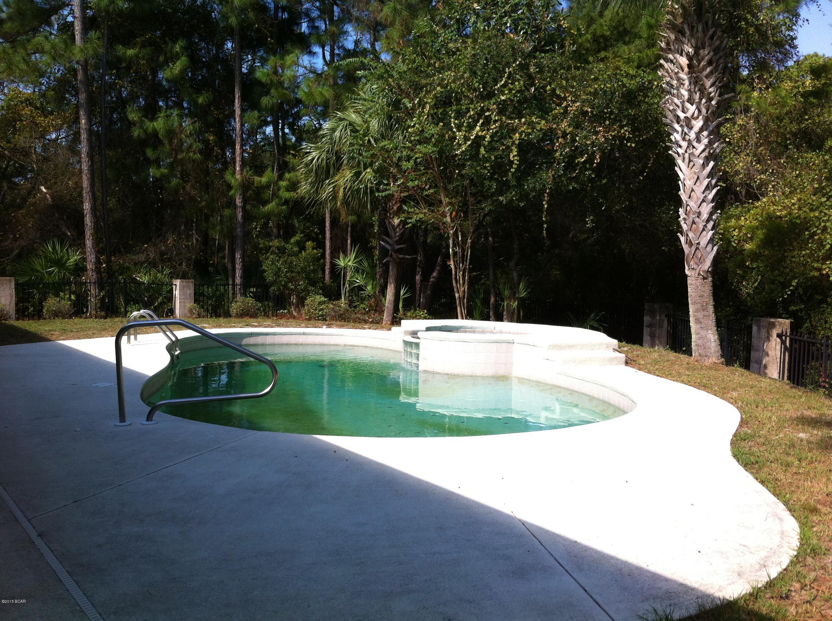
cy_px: 310
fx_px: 840
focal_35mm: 35
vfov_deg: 40.6
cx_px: 416
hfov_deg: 52.7
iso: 80
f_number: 2.8
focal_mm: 3.85
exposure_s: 1/718
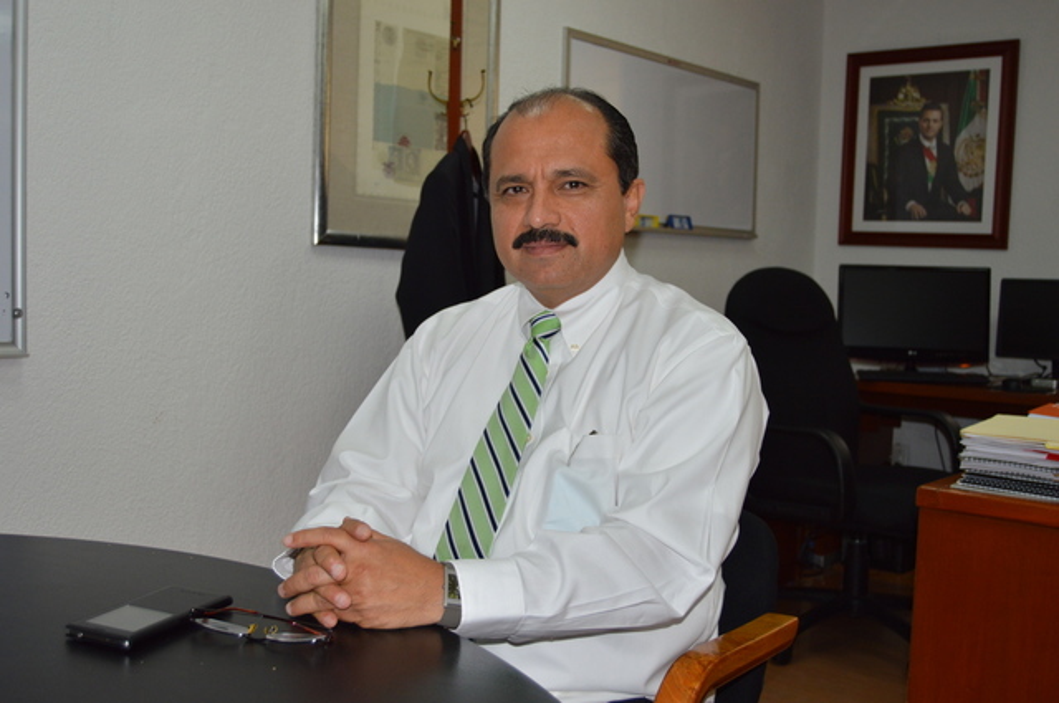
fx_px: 1058
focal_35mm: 36
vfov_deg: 36.8
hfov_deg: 53.2
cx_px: 530
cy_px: 352
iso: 400
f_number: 4
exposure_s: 1/60
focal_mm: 24
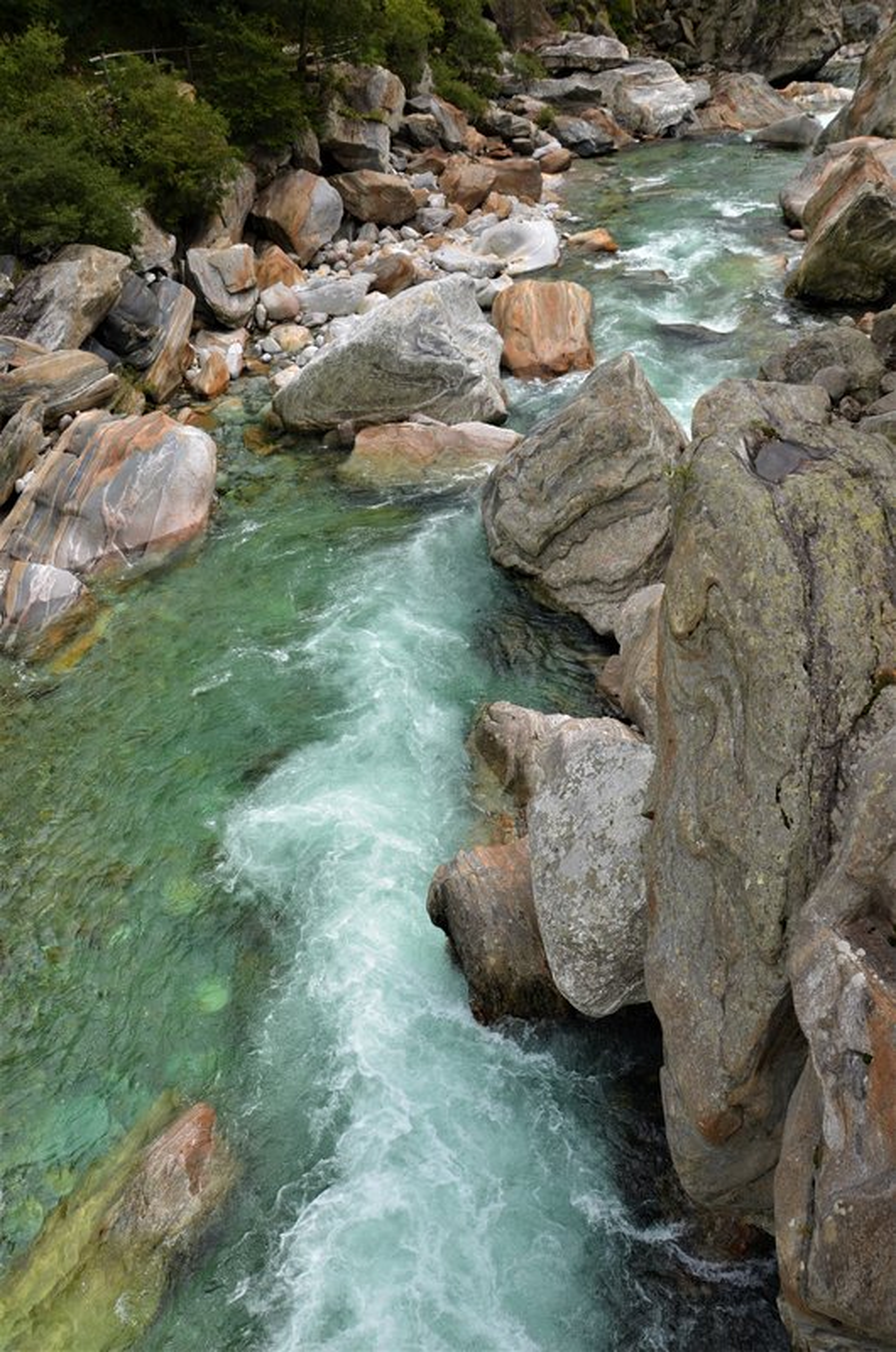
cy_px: 676
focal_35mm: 27
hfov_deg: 47.7
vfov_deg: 67.5
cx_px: 448
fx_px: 1012
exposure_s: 1/250
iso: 320
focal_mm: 18
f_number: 8
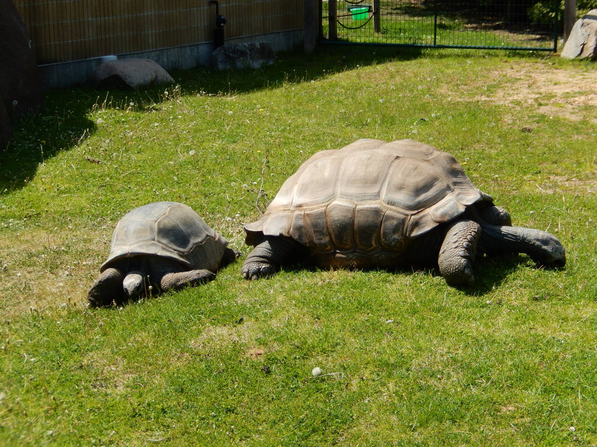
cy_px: 224
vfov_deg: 17.4
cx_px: 298
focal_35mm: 85
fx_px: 1466
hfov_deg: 23.0
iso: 125
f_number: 5.1
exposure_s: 1/400
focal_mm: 15.2
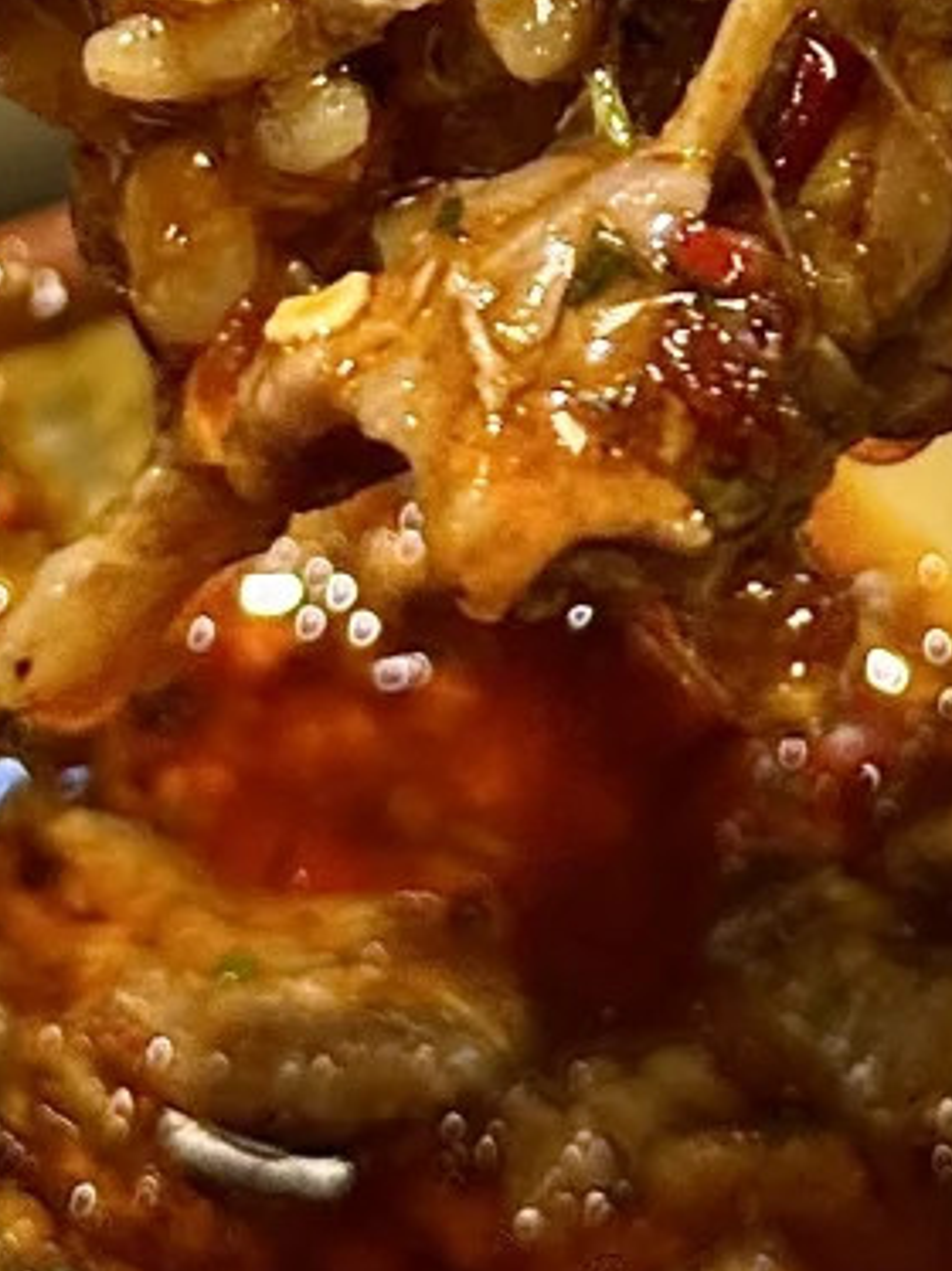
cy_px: -268
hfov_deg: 8.0
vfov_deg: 10.5
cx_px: 782
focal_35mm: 185
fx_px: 6792
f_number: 1.78
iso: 160
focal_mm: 6.76
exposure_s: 1/59
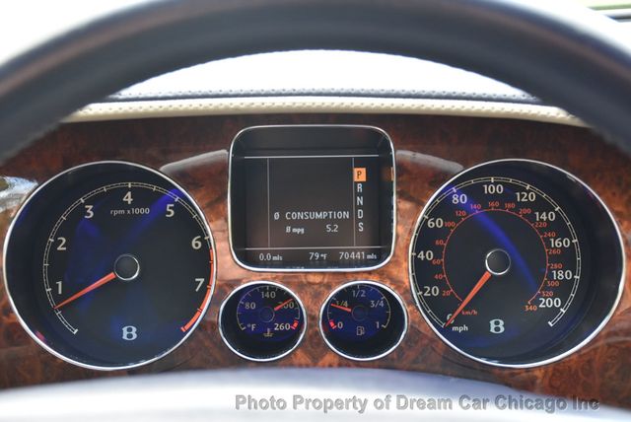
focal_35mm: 51
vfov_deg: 26.5
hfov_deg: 38.8
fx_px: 895
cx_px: 316
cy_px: 211
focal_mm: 34
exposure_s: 1/80
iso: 800
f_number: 4.5
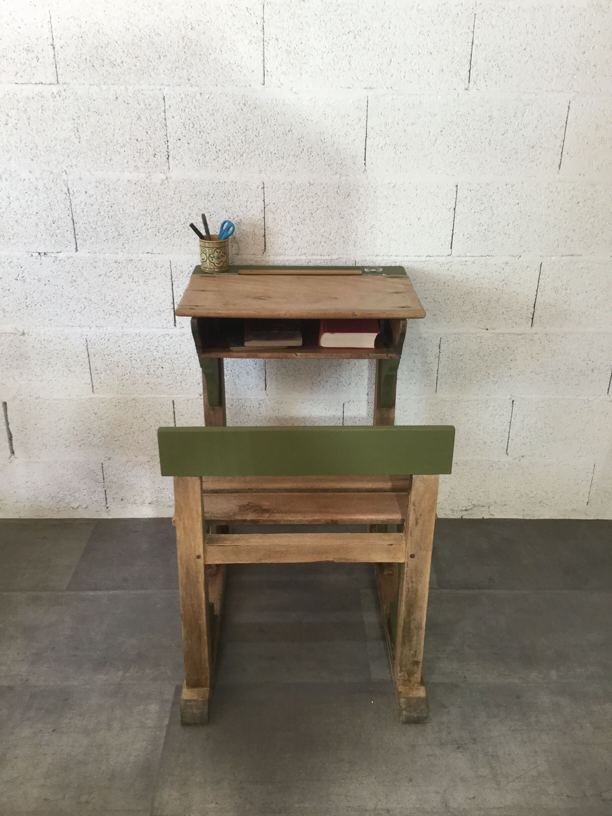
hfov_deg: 45.4
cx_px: 306
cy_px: 408
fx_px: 731
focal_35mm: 31
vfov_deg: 58.4
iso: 80
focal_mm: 3.3
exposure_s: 1/33
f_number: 2.4
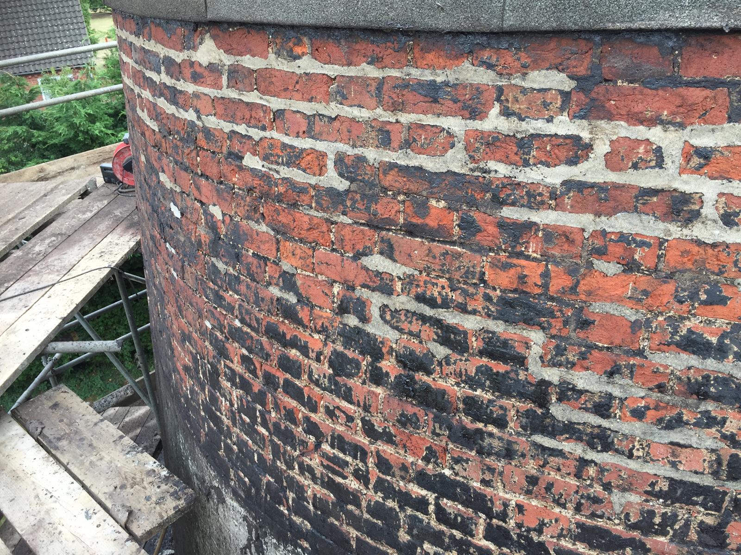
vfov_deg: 48.2
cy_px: 278
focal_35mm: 29
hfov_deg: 61.7
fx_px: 621
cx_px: 370
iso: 32
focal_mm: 4.15
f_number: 2.2
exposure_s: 1/273
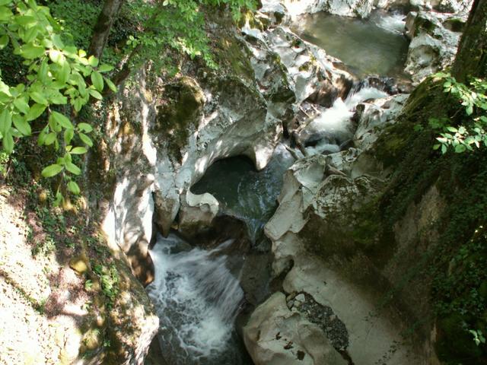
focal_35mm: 35
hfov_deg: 52.6
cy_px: 182
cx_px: 244
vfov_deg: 40.7
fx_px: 492
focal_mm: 5.86
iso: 50
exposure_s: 1/40
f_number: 2.8
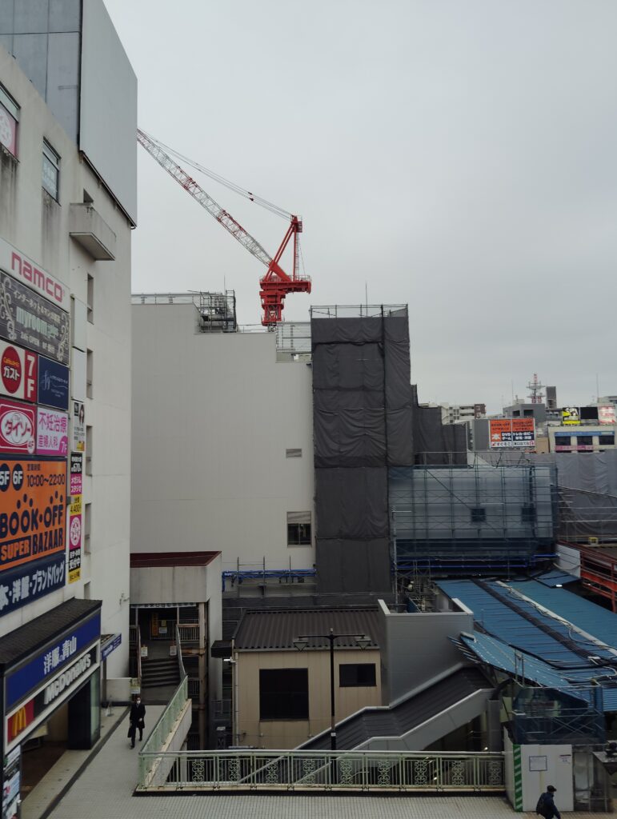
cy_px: 410
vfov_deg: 63.4
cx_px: 308
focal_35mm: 28
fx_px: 664
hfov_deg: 49.9
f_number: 1.8
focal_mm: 4.22
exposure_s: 1/100
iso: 98
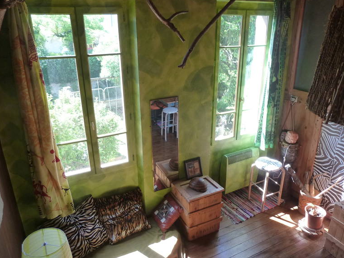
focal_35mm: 26
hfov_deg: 67.3
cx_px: 175
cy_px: 124
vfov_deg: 53.0
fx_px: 258
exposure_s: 1/30
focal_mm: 4.1
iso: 200
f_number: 3.3
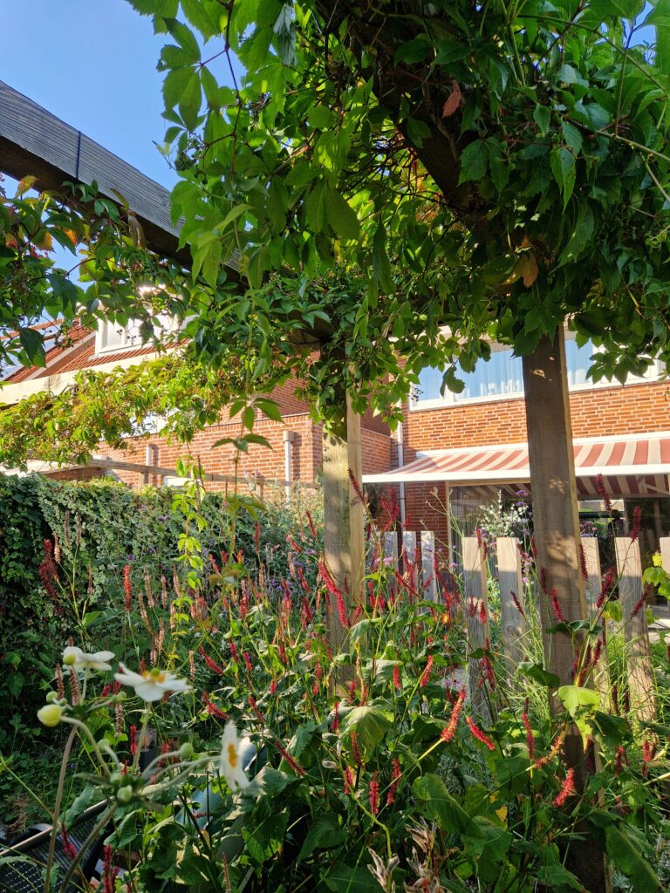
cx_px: 335
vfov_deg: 73.9
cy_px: 446
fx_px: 594
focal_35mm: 23
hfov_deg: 58.9
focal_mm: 5.4
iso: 50
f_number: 1.8
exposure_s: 1/369
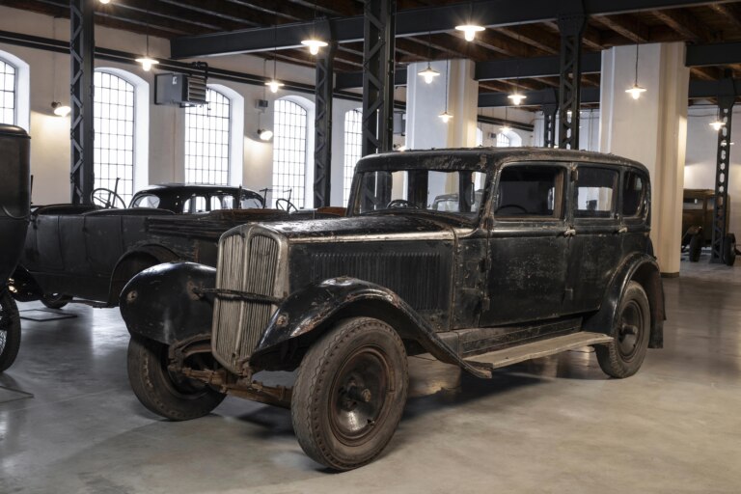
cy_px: 247
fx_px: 823
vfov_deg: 33.4
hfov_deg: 48.5
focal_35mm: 40
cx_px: 370
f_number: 10
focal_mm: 40
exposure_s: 2.5
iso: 100
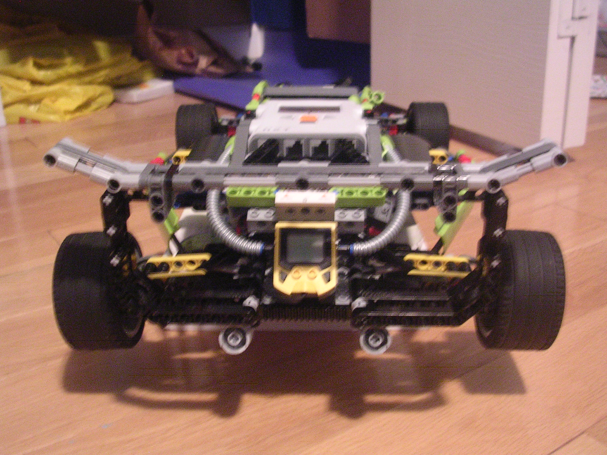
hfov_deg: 49.0
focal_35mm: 38
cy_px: 228
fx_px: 666
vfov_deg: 37.7
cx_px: 304
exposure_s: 1/2.1
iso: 400
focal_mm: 5.8
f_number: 2.8
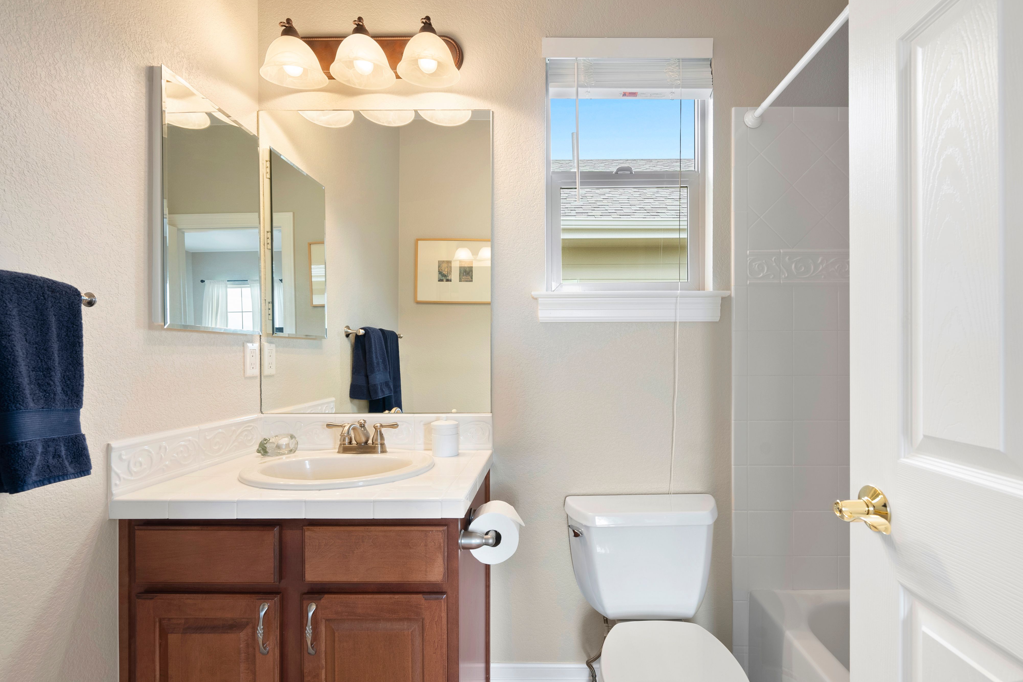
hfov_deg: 93.2
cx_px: 543
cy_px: 355
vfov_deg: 70.4
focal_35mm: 17
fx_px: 483
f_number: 9
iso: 250
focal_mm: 16
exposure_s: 1/1.67
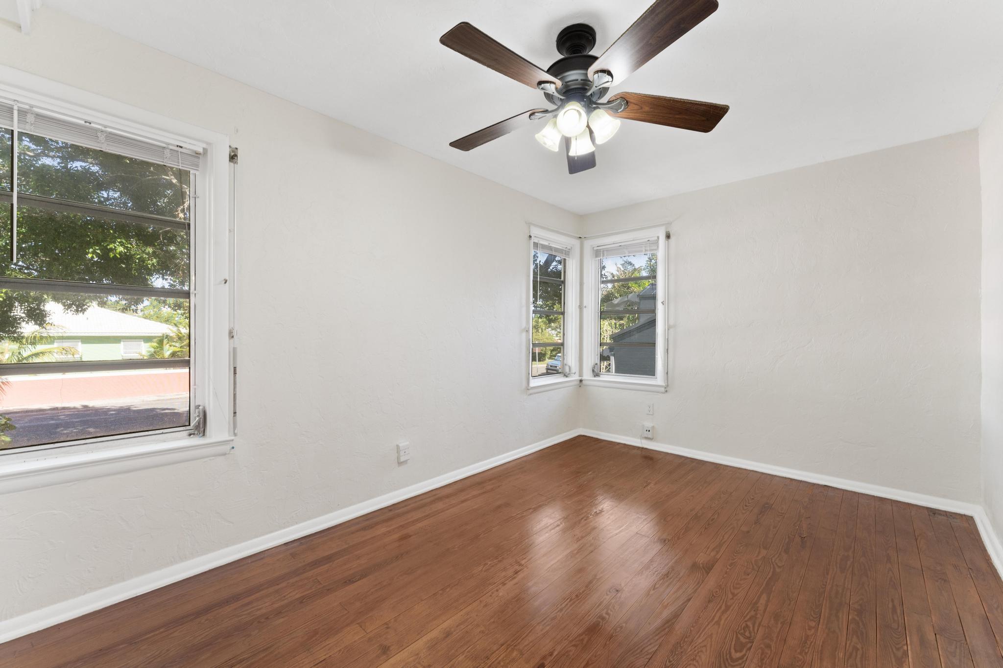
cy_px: 334
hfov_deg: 104.3
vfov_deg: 81.2
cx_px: 502
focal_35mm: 14
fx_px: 390
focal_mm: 14
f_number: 8
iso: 400
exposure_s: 1/5
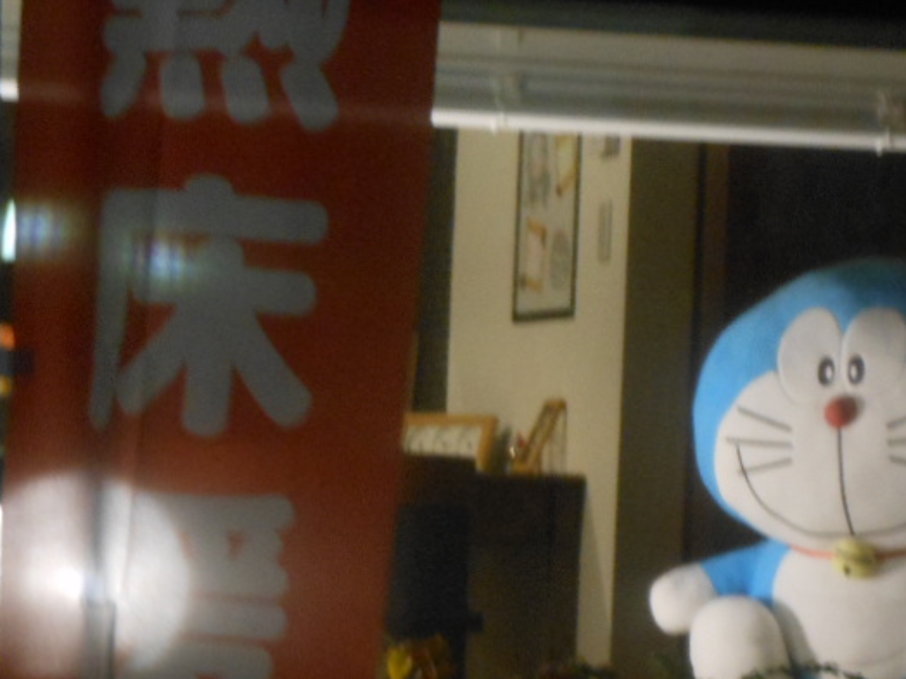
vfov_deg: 4.0
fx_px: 9762
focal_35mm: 373
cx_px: 576
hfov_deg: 5.3
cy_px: 408
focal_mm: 34
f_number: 5.6
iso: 400
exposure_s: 1/3
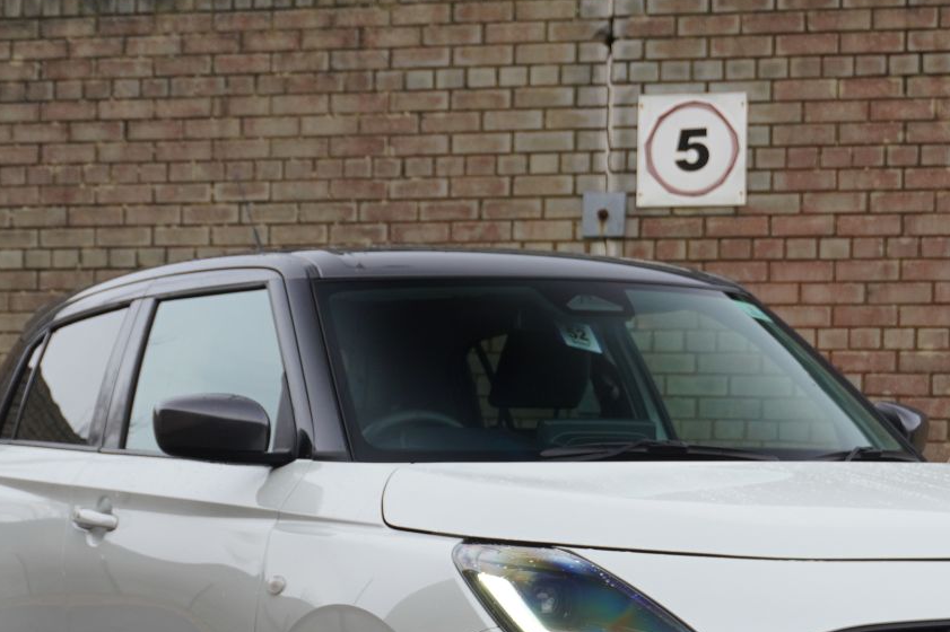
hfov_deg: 17.5
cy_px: 532
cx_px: 554
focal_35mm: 117
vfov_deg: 11.7
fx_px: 3085
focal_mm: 41
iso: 400
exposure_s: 1/160
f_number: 5.6
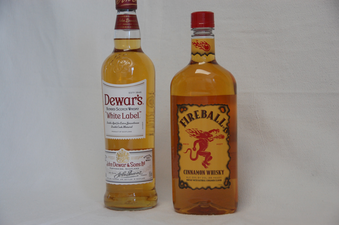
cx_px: 170
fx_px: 734
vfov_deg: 17.5
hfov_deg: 26.0
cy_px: 112
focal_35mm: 78
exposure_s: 1/100
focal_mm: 52
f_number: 4.8
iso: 800
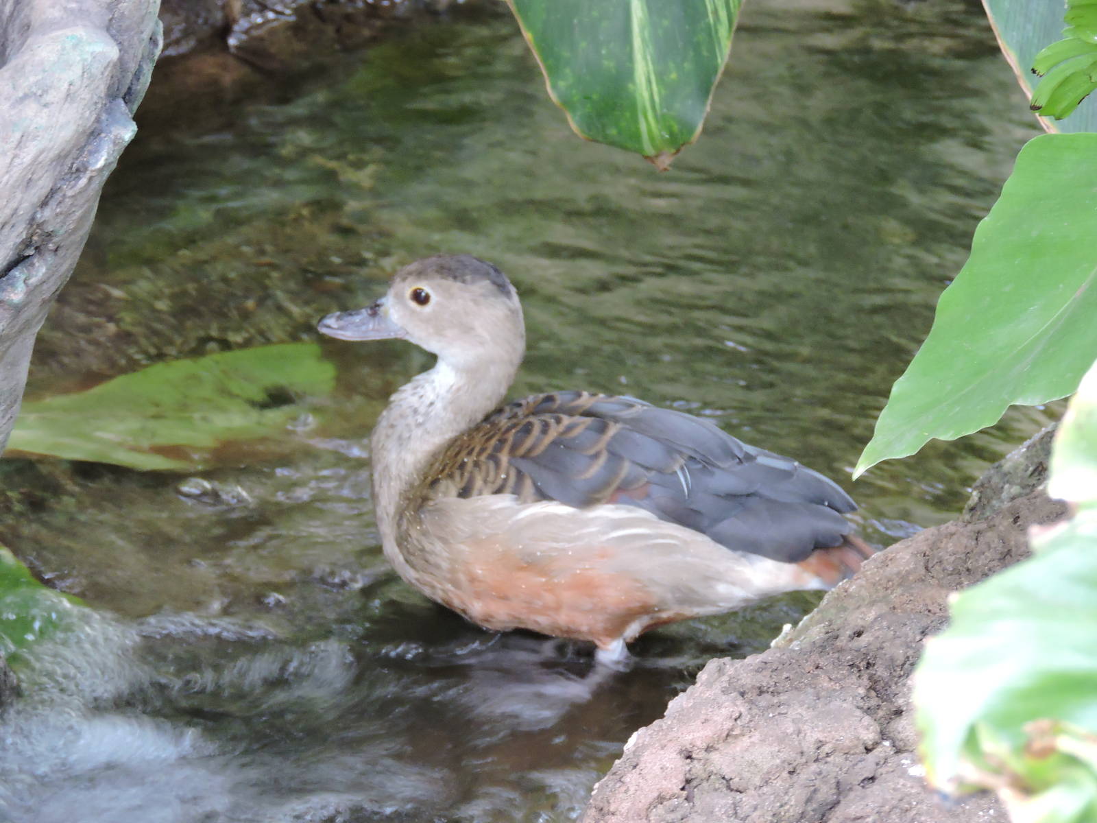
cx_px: 548
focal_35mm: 275
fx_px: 8715
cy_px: 412
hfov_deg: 7.2
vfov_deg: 5.4
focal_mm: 49.1
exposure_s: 1/13
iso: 800
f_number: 4.7
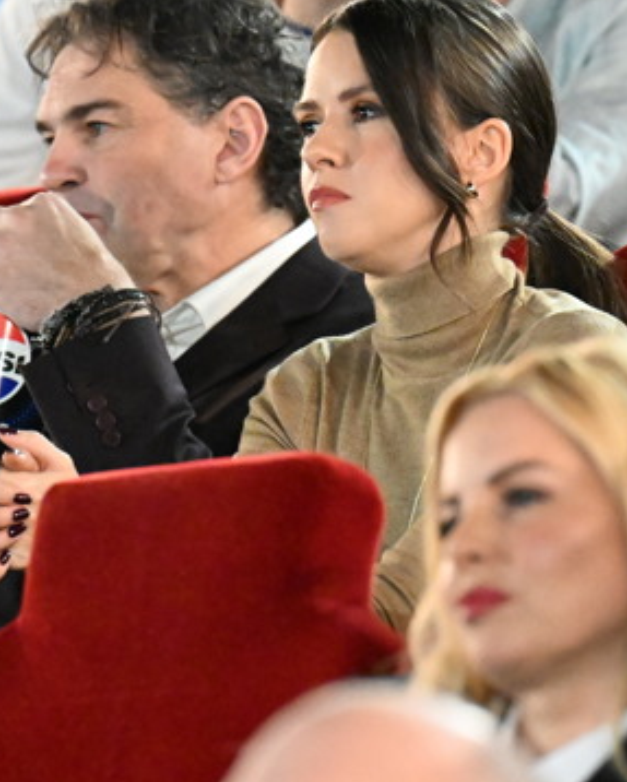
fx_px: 12556
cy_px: 325
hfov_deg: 2.9
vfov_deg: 3.6
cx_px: 284
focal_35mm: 542
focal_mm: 200
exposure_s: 1/50
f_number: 3.5
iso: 12800
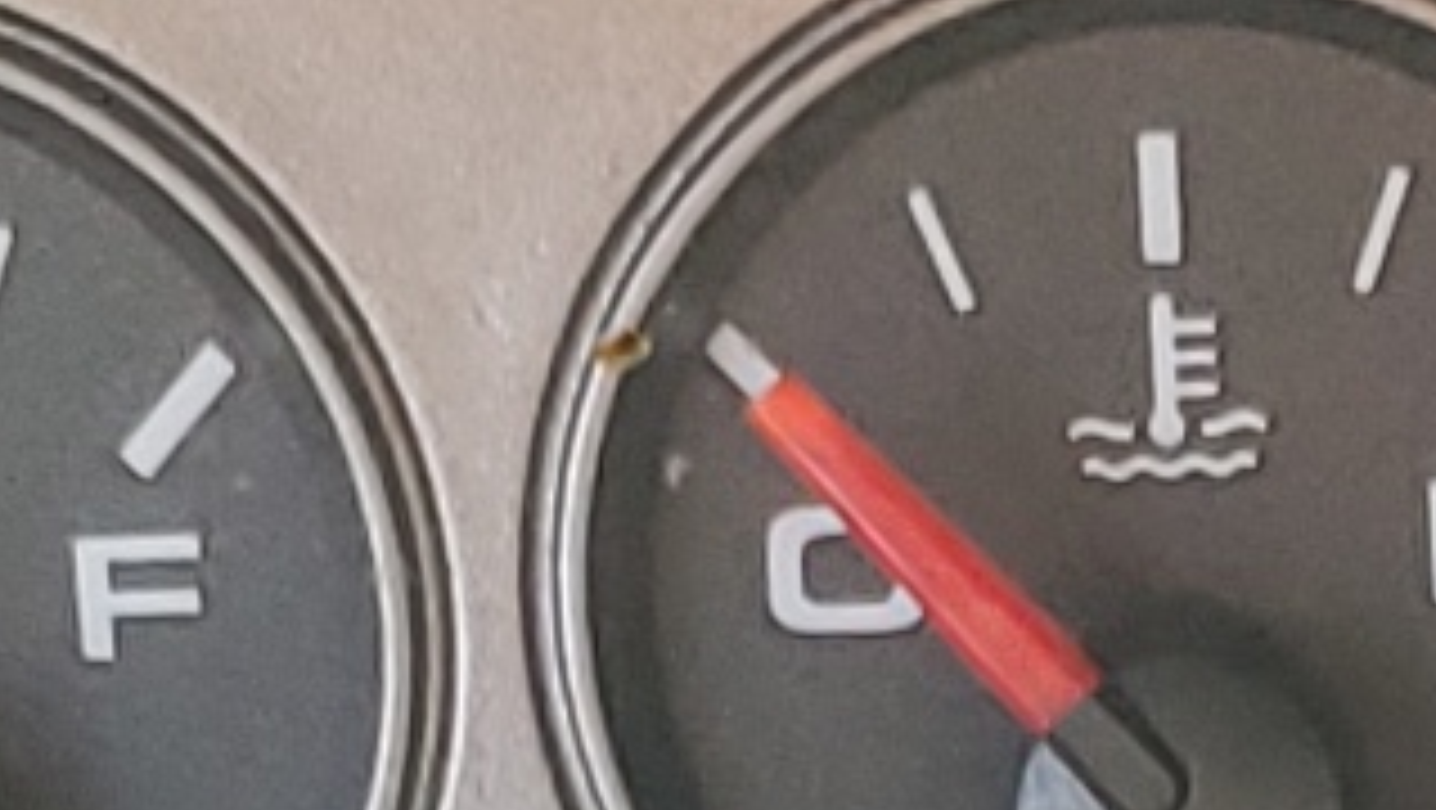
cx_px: 1427
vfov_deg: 7.7
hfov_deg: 14.9
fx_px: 5411
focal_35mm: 142
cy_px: 2264
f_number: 1.5
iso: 90
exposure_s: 1/120
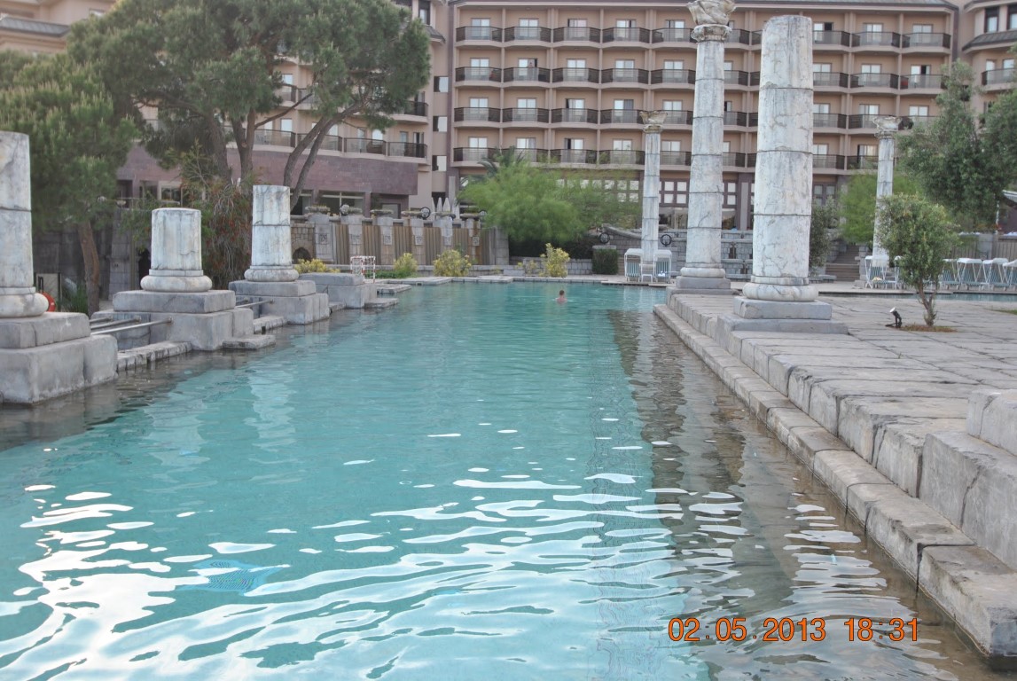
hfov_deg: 53.1
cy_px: 340
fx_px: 1018
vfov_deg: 37.0
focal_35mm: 36
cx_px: 508
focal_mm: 24
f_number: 5.6
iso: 160
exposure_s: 1/125
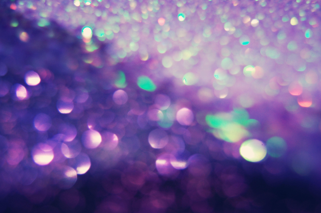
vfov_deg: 16.5
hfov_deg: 24.6
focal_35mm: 82
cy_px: 106
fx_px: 735
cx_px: 160
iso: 320
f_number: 5.6
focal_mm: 55
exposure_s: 1/60
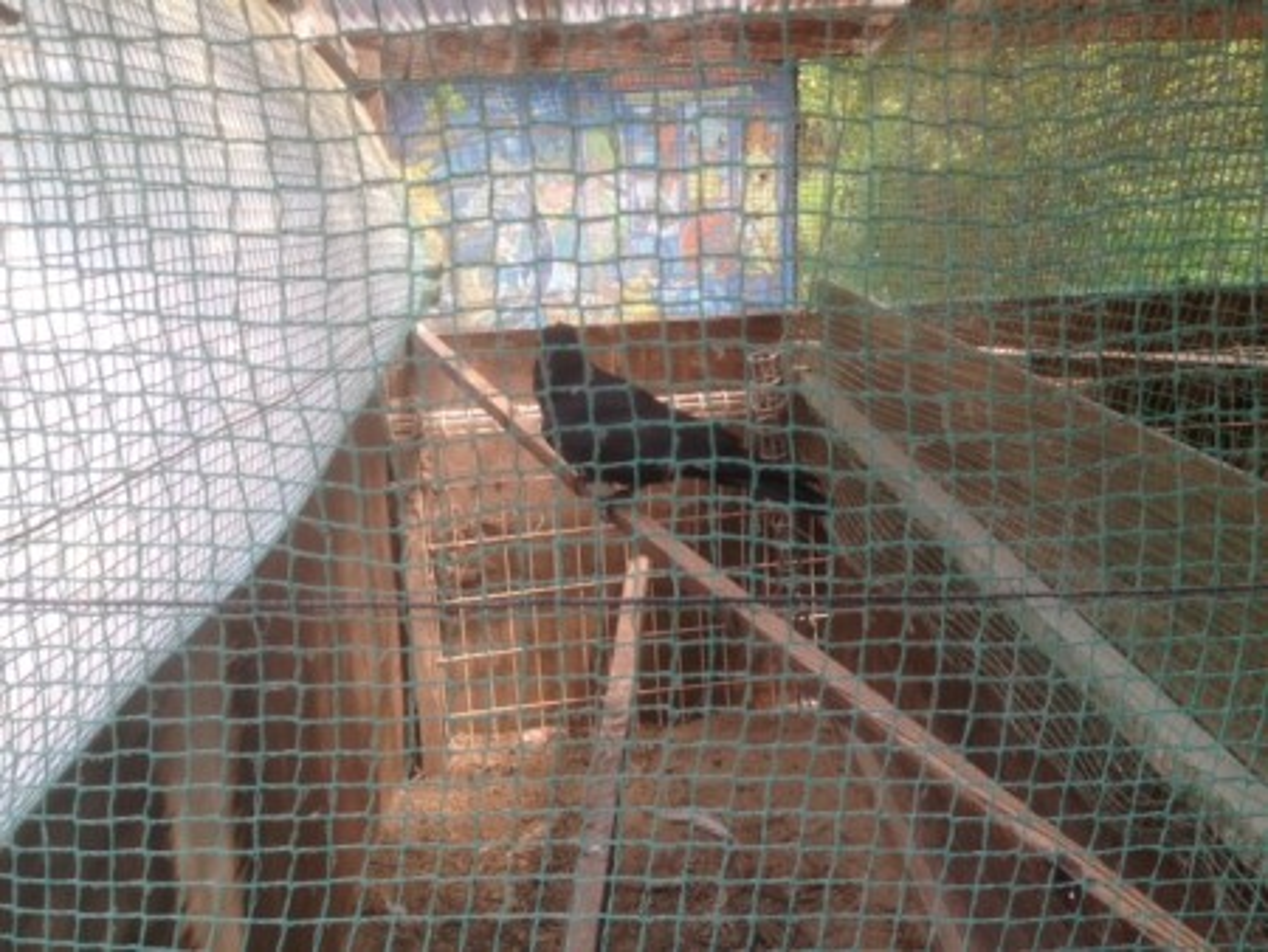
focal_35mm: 33
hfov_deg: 55.3
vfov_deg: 43.0
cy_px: 476
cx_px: 634
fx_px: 1209
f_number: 2.4
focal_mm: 4.12
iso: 50
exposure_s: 1/343
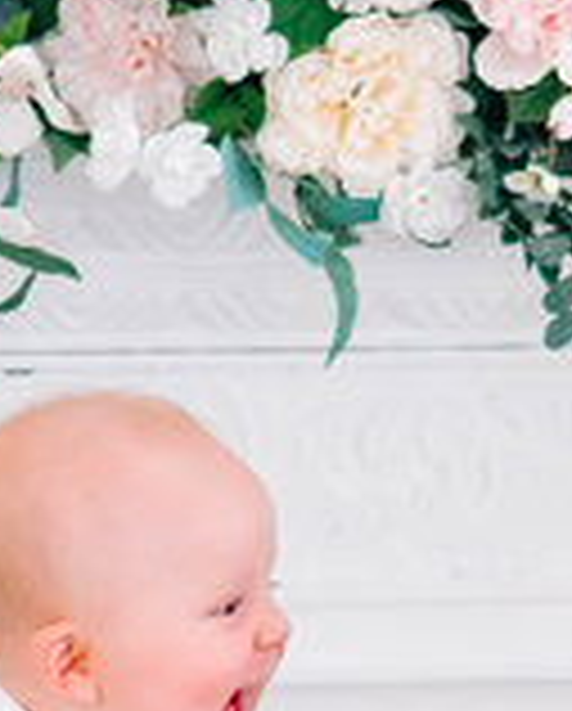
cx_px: 288
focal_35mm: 356
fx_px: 7512
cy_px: 623
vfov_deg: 5.4
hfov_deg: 4.4
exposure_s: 1/400
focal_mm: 50
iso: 1000
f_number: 2.2
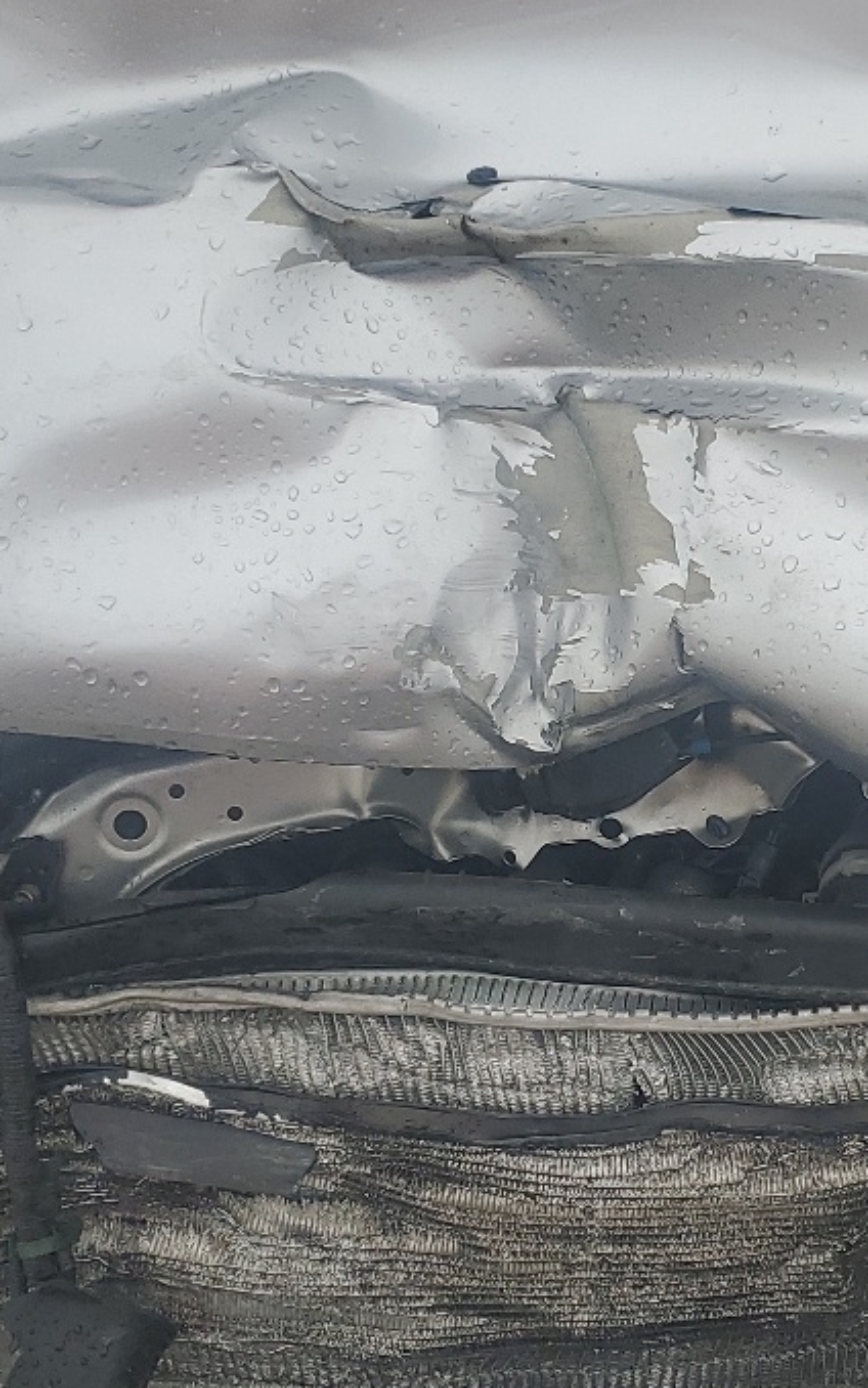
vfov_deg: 31.5
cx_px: 733
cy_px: 712
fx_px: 2459
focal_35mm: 65
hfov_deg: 19.7
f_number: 1.5
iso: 50
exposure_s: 1/769
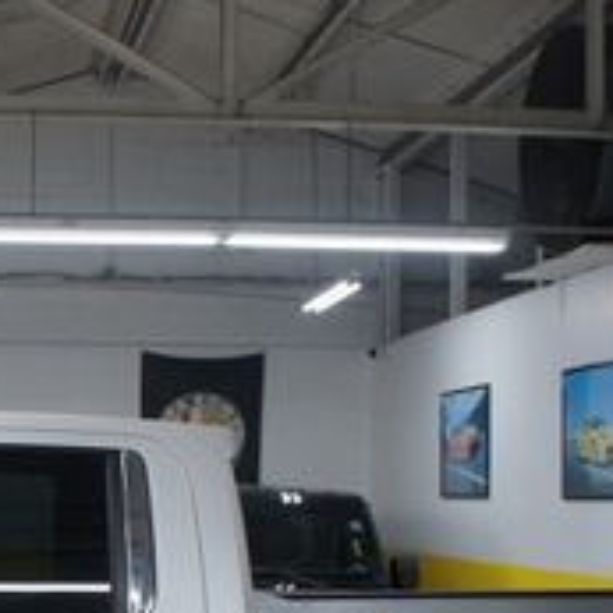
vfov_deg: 19.9
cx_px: -78
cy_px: 599
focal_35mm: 85
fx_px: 1703
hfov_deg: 19.5
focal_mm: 18
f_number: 4
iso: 200
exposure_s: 1/40
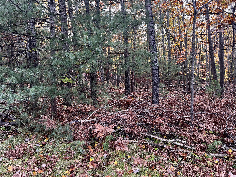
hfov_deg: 67.3
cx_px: 118
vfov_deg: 53.1
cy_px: 88
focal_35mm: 26
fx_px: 177
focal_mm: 5.7
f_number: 1.5
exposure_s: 1/121
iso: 40
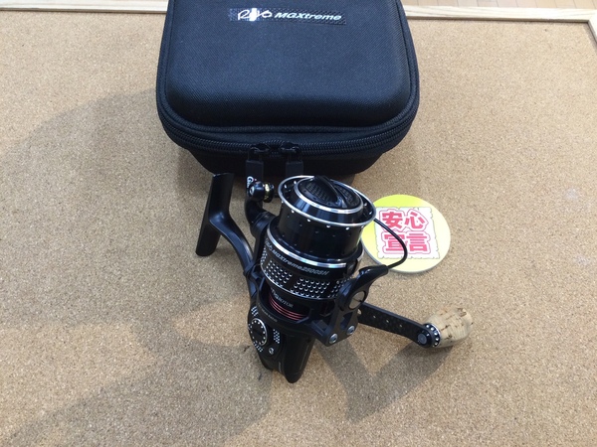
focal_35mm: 31
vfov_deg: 45.4
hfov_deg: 58.4
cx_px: 298
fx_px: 535
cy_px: 224
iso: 64
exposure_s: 1/30
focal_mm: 3.3
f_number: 2.4
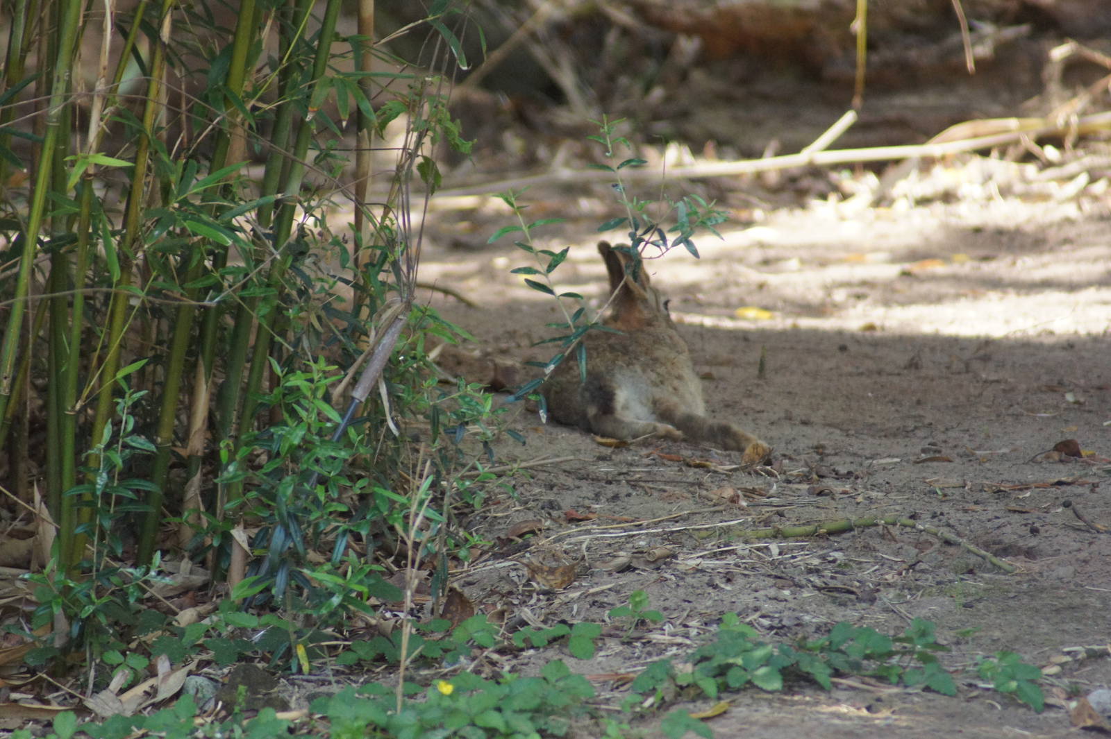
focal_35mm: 450
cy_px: 370
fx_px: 13880
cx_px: 556
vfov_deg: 3.1
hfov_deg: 4.6
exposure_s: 1/500
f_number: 5.6
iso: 1600
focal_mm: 300
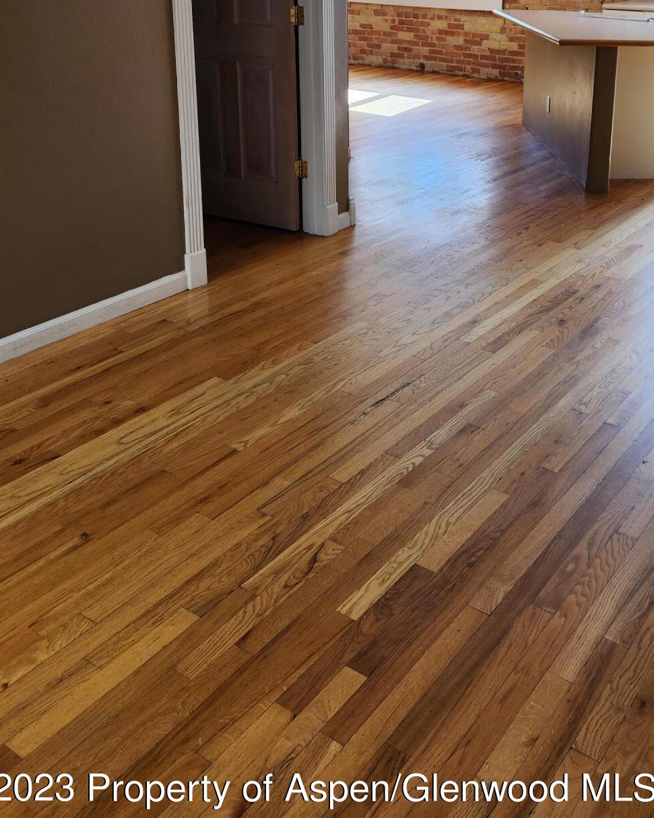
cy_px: 176
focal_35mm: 37
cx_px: 465
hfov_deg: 39.4
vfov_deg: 46.7
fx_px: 895
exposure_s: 1/180
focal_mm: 5.4
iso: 80
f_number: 1.8
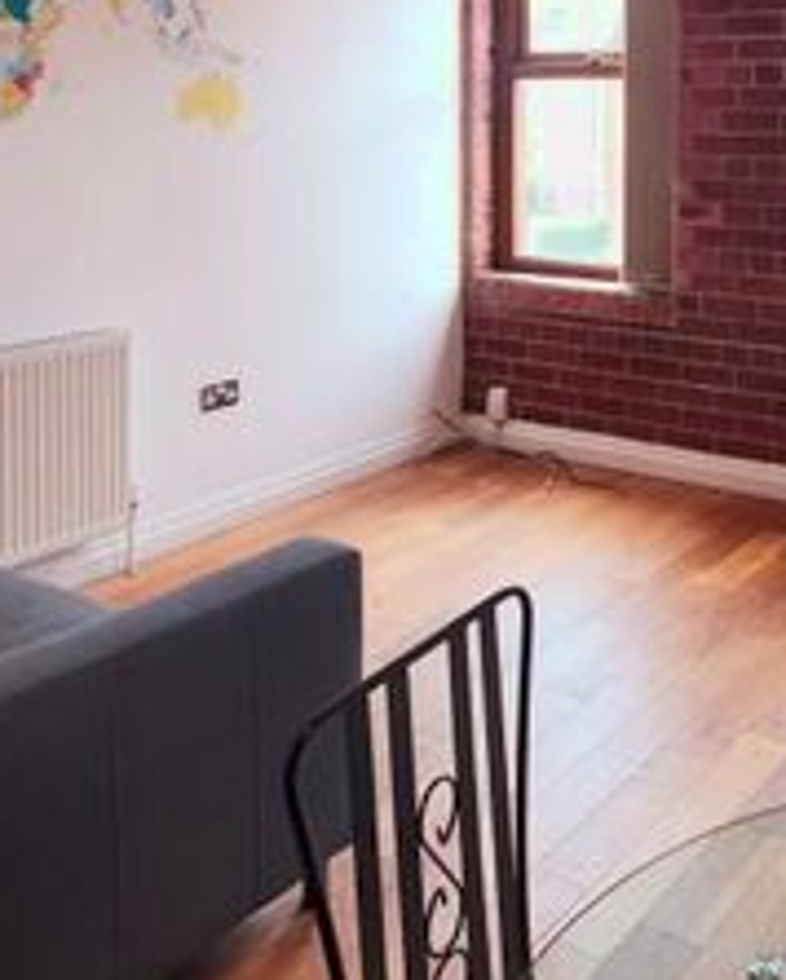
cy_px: 143
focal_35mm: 40
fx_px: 1162
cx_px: 640
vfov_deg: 42.8
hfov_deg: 36.0
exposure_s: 1/50
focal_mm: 1.8
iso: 50
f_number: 2.2
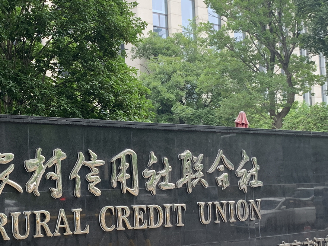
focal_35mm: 59
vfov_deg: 24.8
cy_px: 141
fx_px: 559
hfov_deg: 31.6
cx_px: 51
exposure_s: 1/121
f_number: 1.8
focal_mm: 4.25
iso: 80
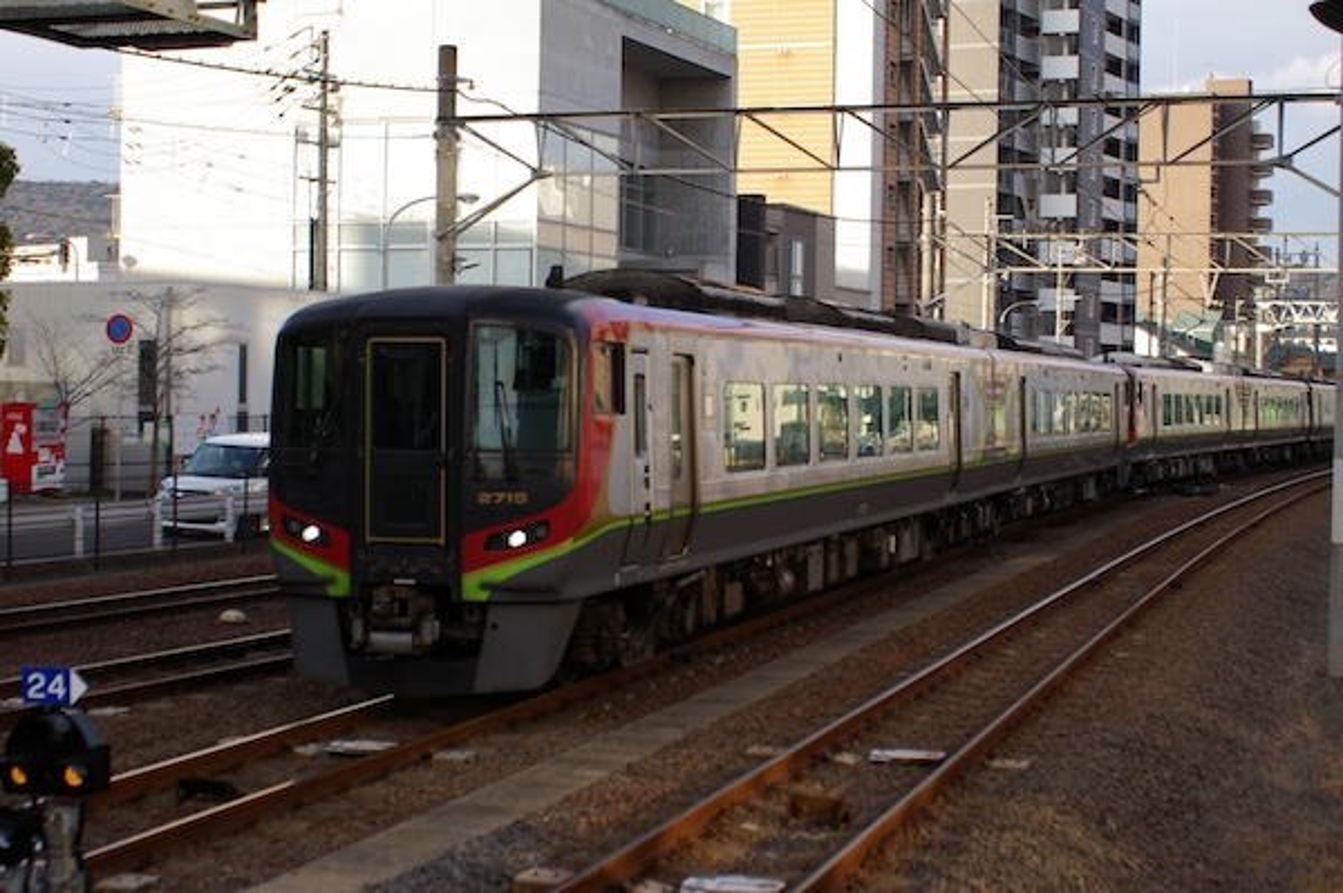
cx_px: 672
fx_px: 2236
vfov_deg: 22.6
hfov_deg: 33.4
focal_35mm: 60
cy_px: 446
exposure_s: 1/750
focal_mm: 40
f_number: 4.5
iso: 400
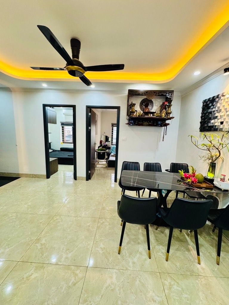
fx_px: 123
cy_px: 152
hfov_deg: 85.7
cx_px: 114
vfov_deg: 102.1
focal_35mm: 14
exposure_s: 1/100
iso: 250
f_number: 2.2
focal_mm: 2.22
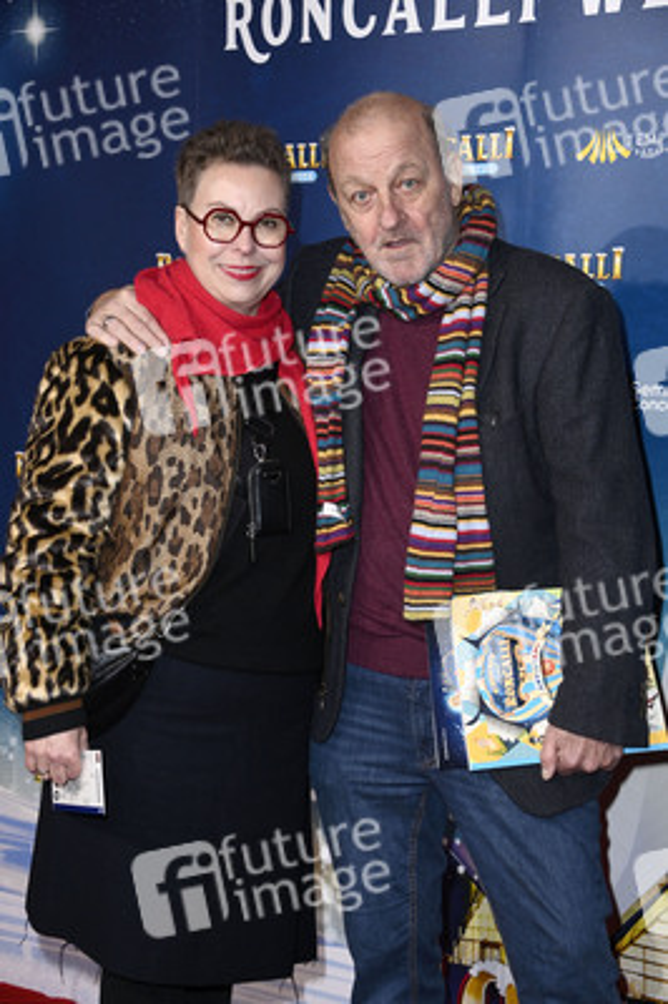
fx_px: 2007
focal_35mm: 72
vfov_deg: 28.1
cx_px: 334
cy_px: 502
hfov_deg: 18.9
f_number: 5.6
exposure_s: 1/250
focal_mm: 72
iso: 1250
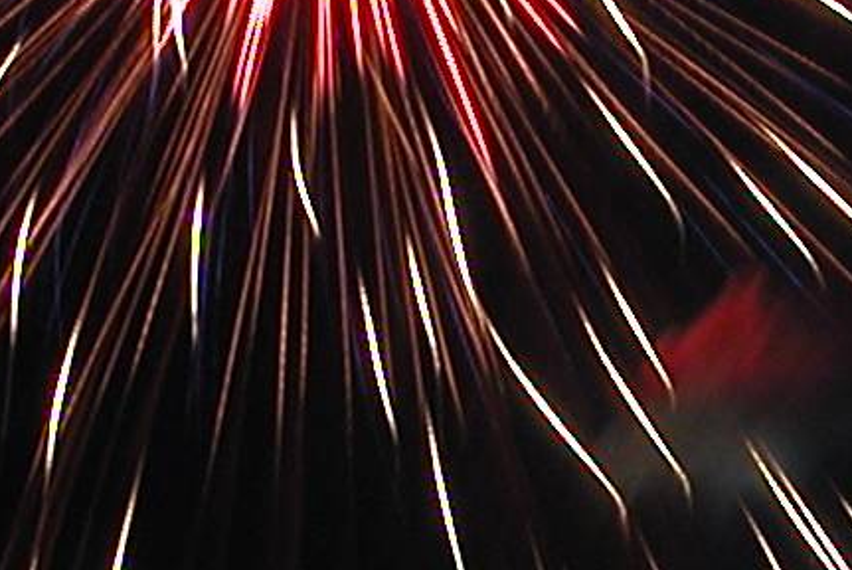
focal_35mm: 108
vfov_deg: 12.4
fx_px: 2558
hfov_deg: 18.9
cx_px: 326
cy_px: -125
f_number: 7.1
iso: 100
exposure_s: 4
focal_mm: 8.9
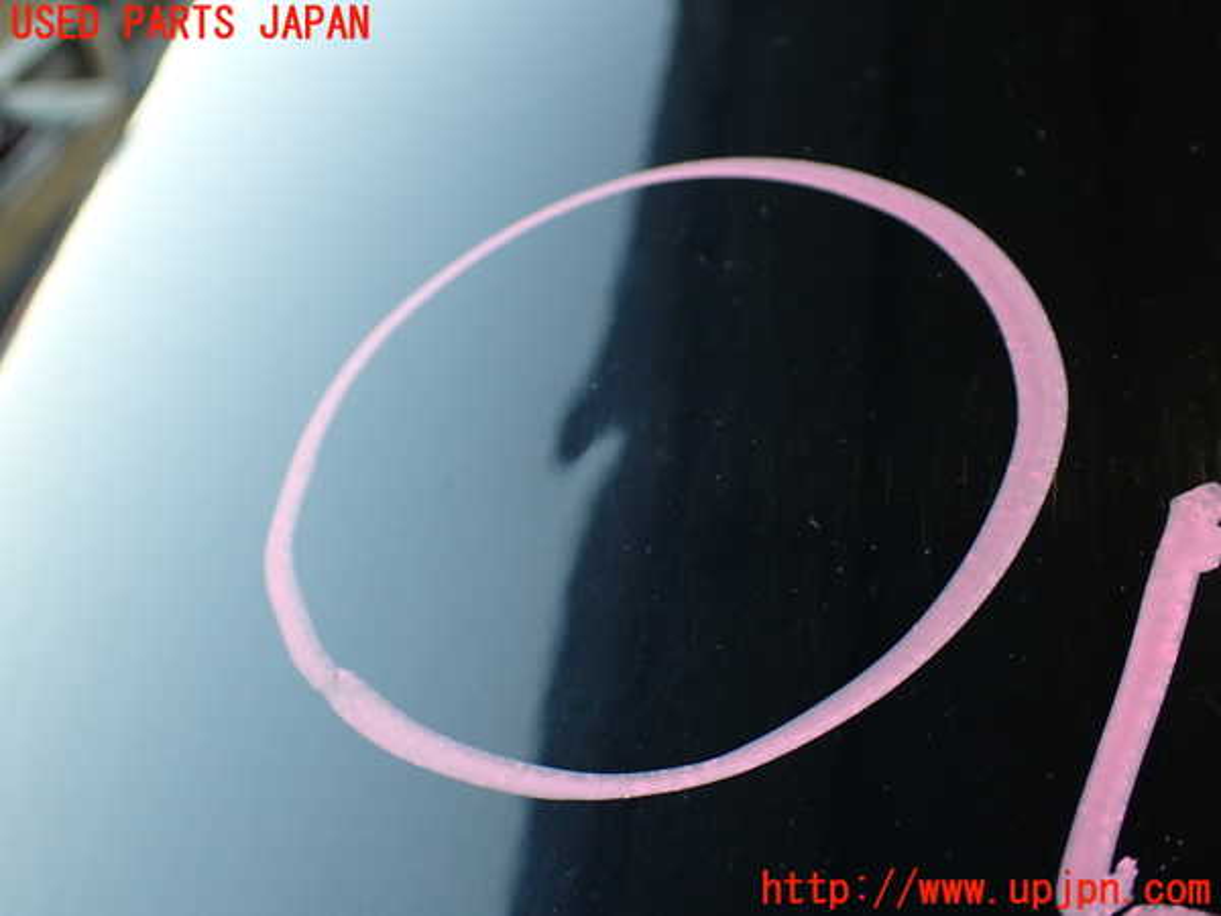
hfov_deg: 56.8
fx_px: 1129
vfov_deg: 44.2
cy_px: 458
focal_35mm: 32
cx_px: 610
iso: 200
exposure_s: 1/40
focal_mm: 5.79
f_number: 2.4
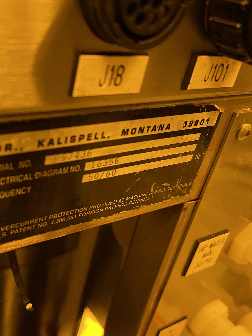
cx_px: 34
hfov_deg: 38.4
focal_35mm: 35
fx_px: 340
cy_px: 166
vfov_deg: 52.6
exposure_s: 1/40
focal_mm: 5.1
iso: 640
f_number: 1.6
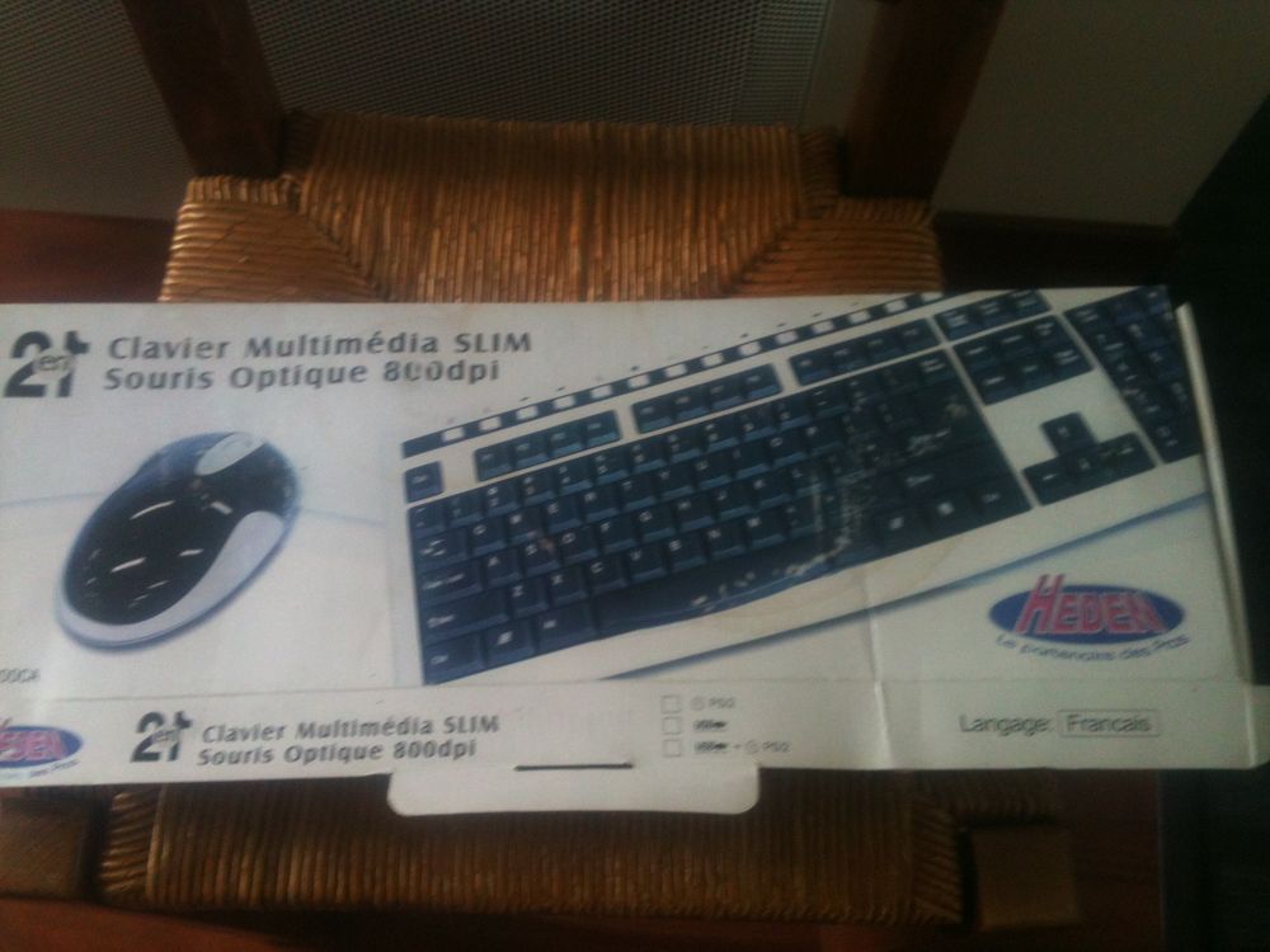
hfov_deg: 52.6
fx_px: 1284
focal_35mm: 35
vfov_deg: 40.7
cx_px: 635
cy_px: 476
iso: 100
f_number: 2.8
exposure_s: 1/15
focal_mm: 3.85
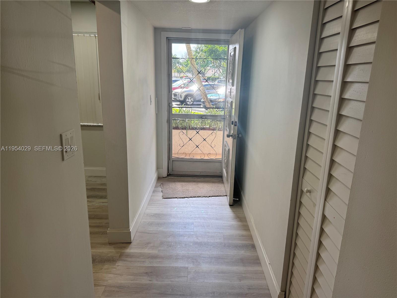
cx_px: 198
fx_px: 275
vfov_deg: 56.8
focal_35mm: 24
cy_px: 149
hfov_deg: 71.6
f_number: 1.78
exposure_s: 1/171
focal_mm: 6.76
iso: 64
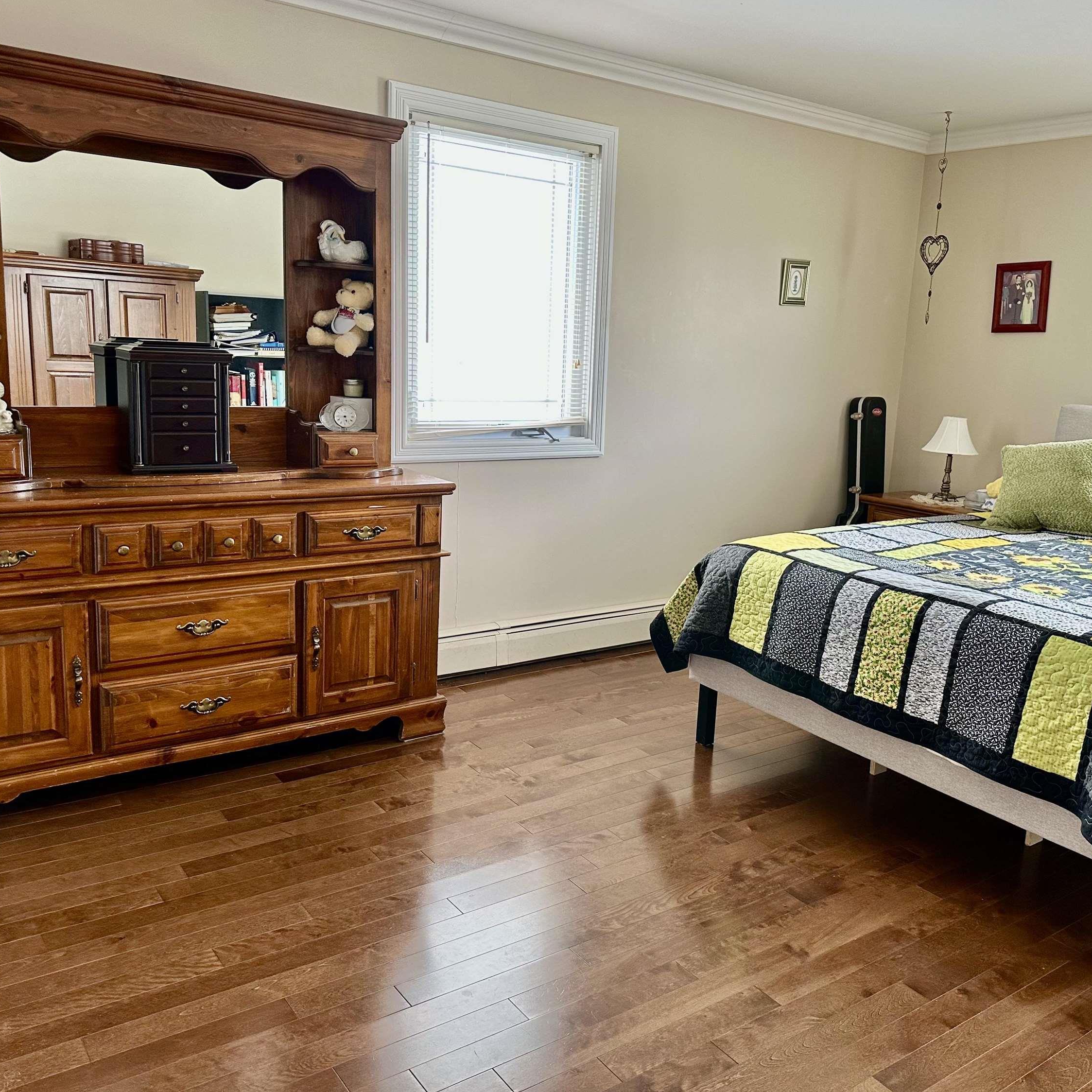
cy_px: 542
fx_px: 1035
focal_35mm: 29
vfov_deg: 55.6
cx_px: 624
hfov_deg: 55.4
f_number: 1.78
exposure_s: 1/60
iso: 125
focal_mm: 6.86
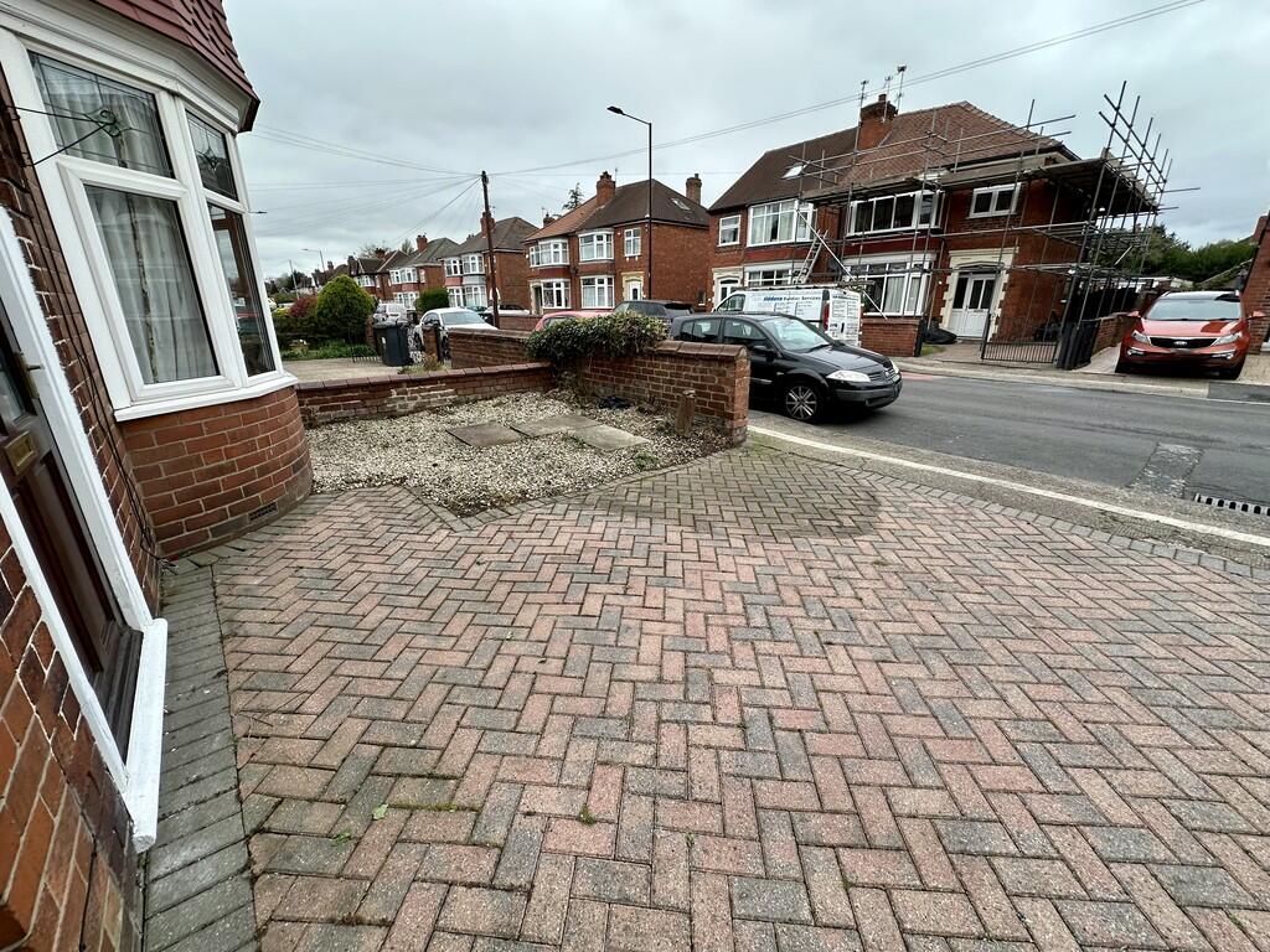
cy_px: 476
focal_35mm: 14
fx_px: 514
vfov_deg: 85.7
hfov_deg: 102.1
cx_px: 635
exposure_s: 1/333
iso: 40
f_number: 2.2
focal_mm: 2.22
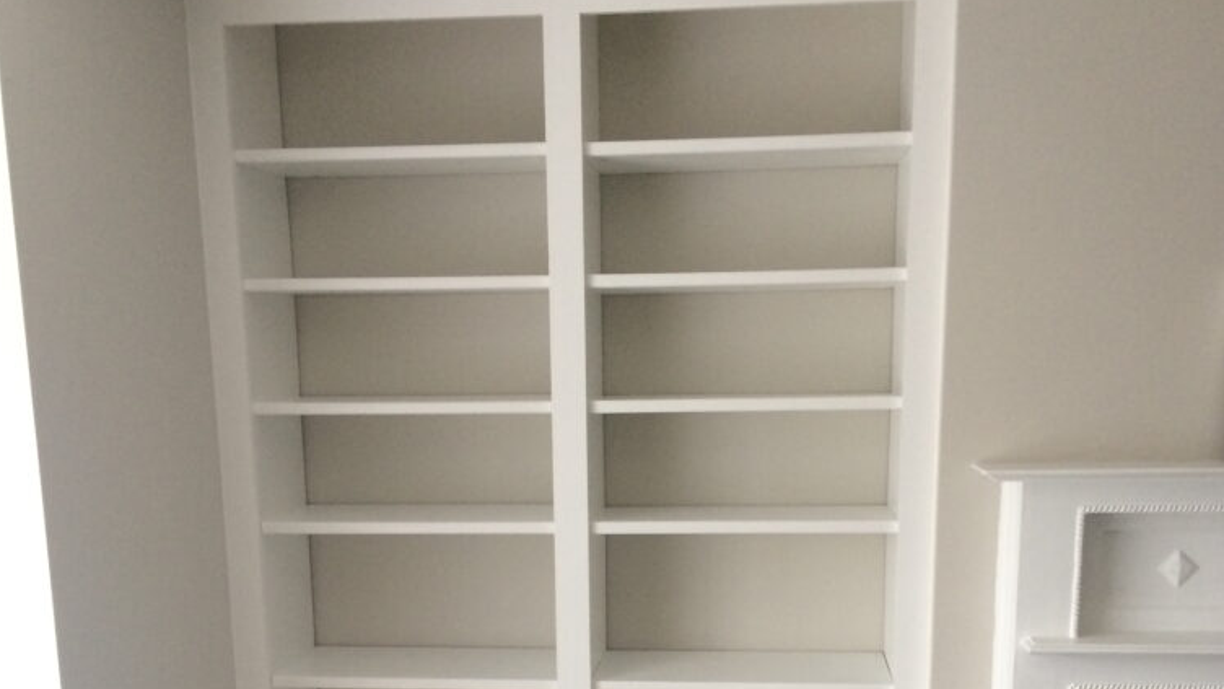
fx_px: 1396
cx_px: 614
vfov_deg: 26.7
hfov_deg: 47.4
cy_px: 629
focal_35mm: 43
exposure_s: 1/33
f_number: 2.2
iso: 64
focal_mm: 4.15
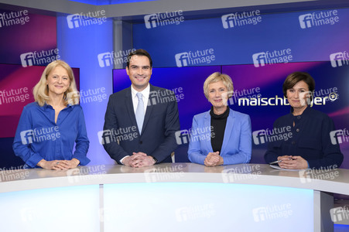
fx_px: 426
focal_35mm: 44
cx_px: 174
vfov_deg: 30.5
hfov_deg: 44.5
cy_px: 116
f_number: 5
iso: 1600
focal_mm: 44
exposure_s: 1/125
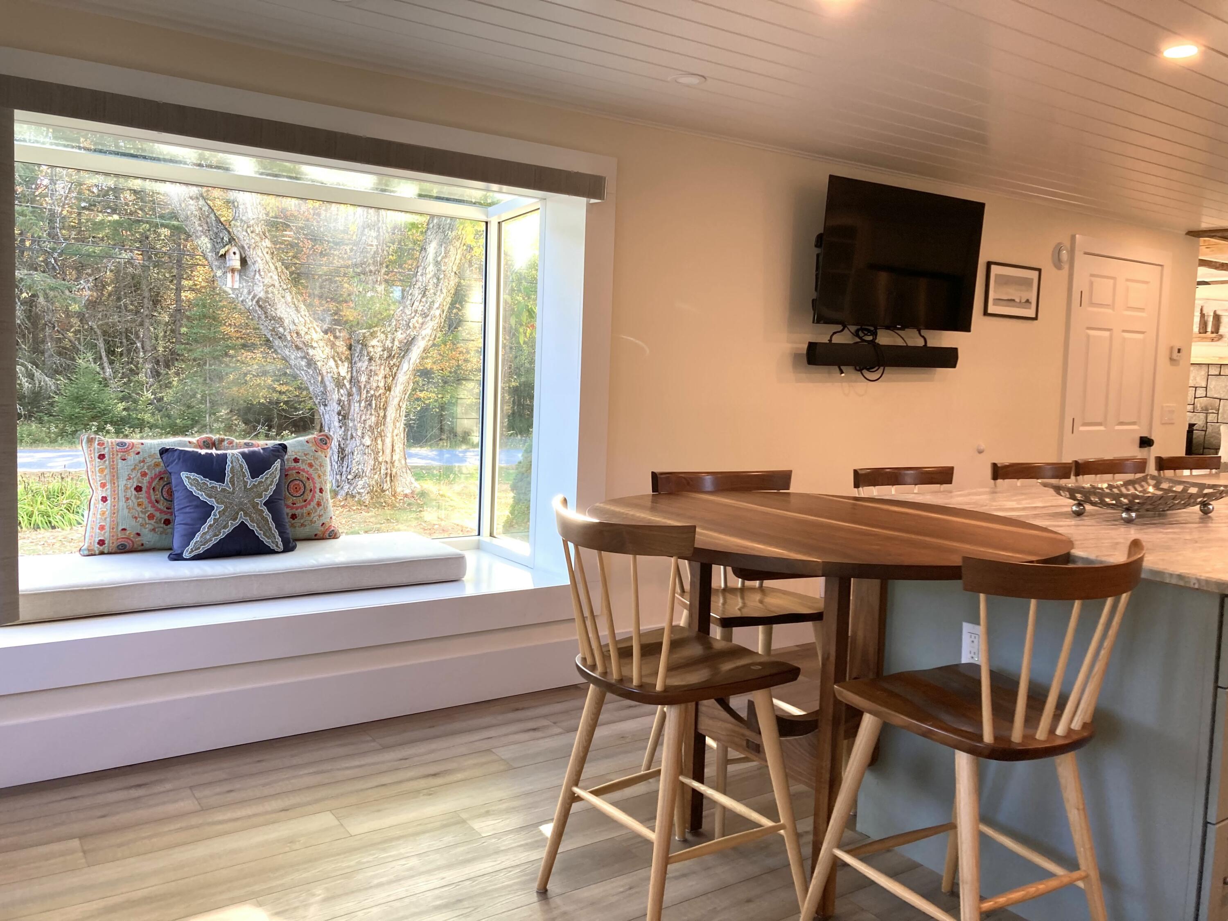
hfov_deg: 63.4
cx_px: 614
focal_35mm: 28
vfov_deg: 49.7
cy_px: 460
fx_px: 993
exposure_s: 1/60
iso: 50
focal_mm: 3.99
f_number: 1.8
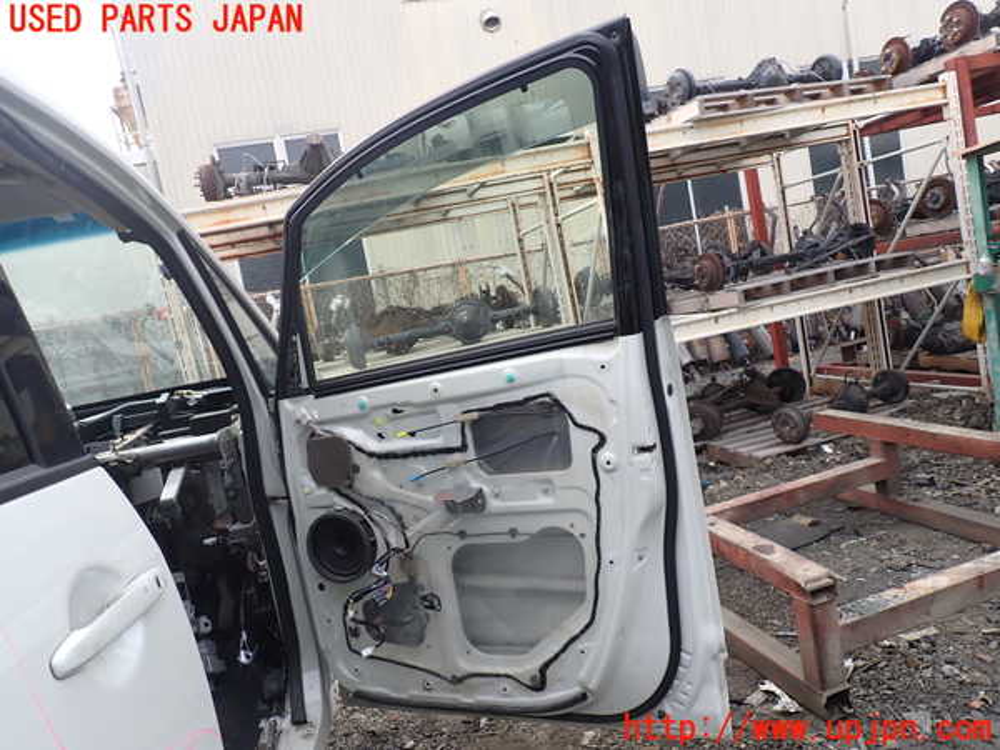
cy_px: 375
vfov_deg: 54.9
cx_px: 500
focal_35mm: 25
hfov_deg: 69.4
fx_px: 722
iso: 100
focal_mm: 4.5
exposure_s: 1/320
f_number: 2.8
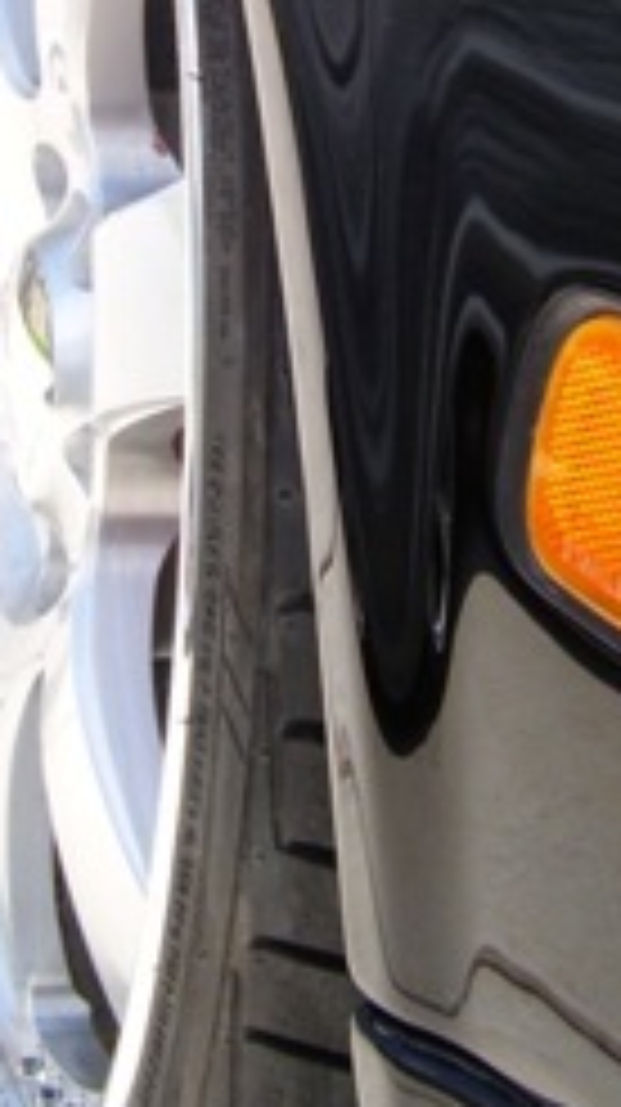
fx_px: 3080
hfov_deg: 11.5
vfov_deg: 20.0
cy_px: 117
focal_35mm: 105
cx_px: 346
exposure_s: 1/350
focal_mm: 6
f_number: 4.8
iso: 80
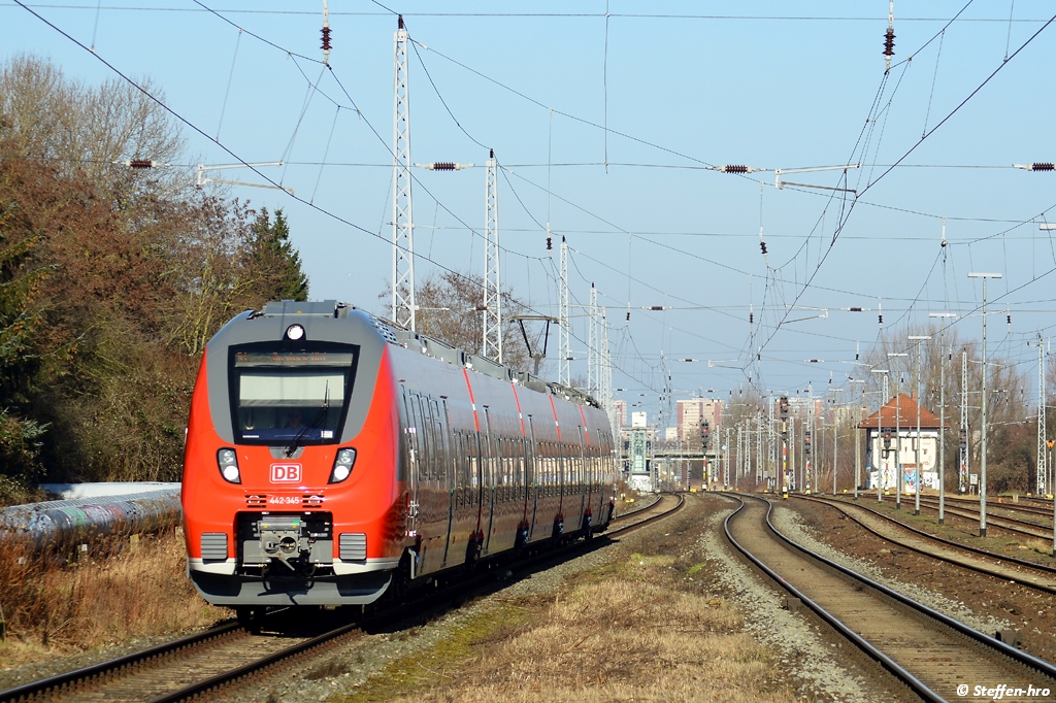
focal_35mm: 158
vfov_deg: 8.7
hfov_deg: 13.0
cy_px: 352
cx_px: 528
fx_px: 4618
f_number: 7.1
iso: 250
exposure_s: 1/640
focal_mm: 105
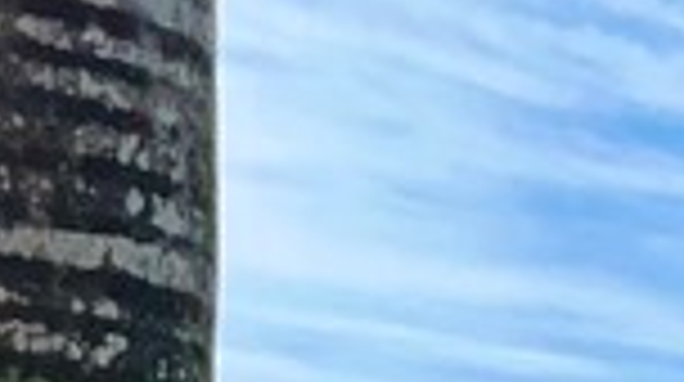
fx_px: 3459
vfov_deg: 6.0
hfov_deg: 9.5
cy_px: 1043
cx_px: 1845
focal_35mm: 191
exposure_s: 1/7874
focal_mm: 5.1
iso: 50
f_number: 1.6
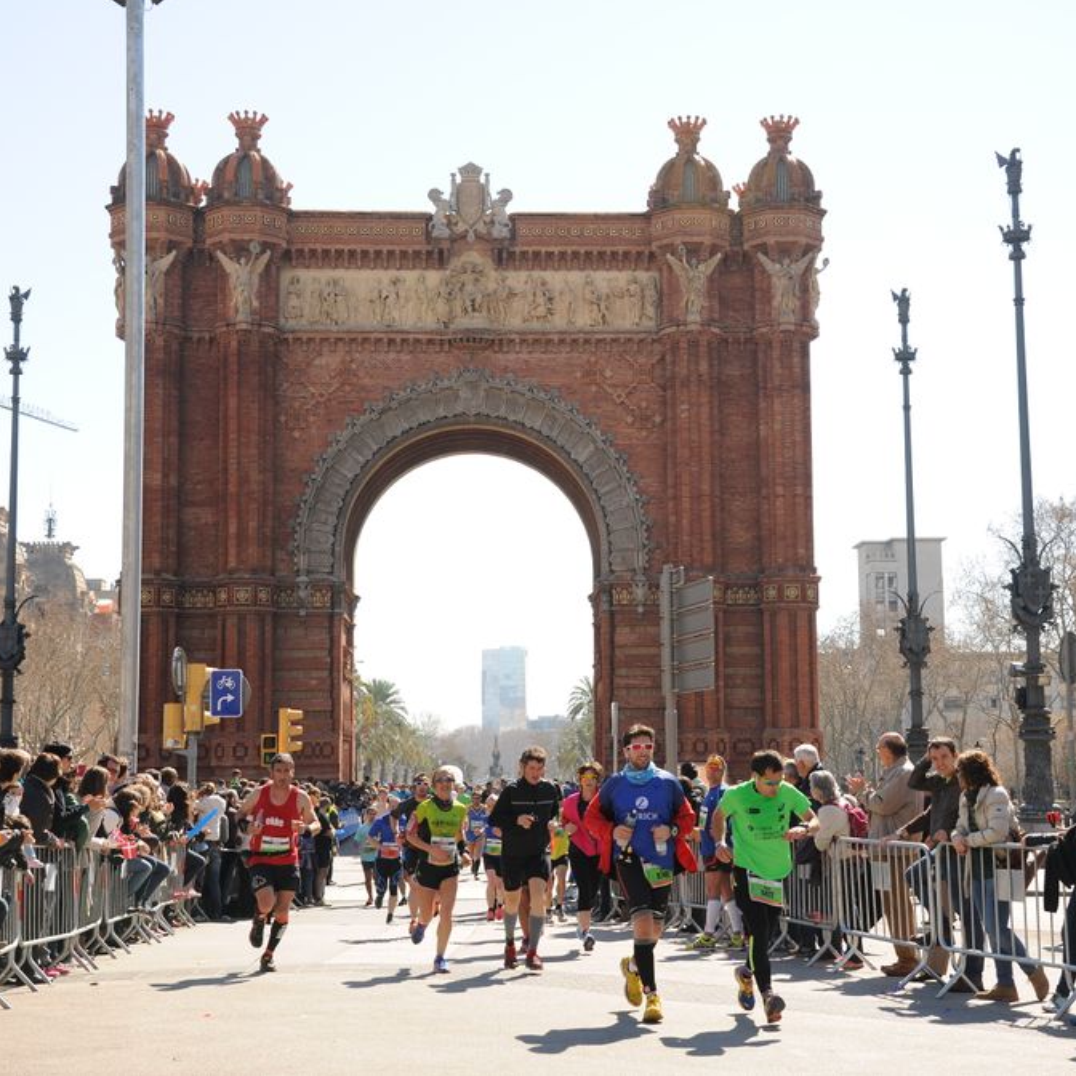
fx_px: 2005
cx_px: 576
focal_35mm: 57
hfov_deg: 30.0
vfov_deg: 30.0
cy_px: 531
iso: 320
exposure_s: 1/320
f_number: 8
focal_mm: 44
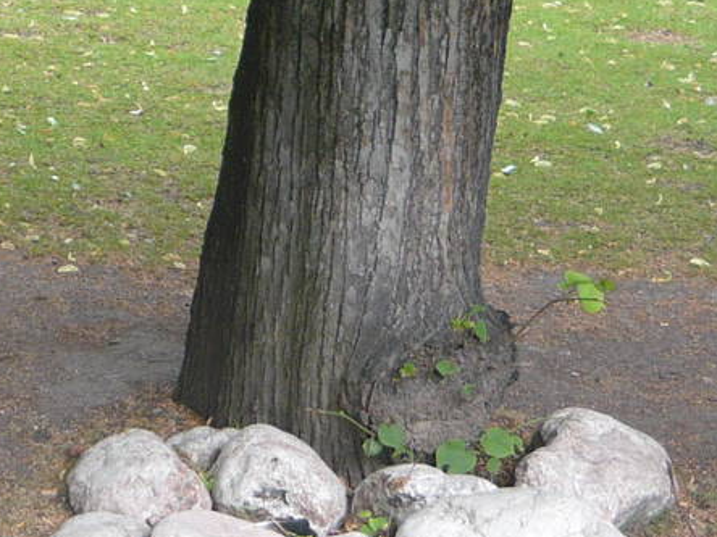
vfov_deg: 12.4
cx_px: -284
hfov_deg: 15.5
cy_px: 45
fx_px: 2465
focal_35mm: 119
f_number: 2.8
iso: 100
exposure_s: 1/50
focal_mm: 5.5
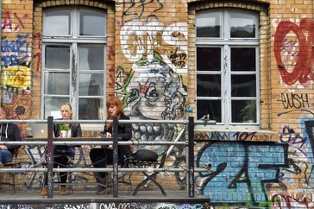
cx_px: 136
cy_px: 107
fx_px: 584
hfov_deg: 30.1
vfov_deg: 20.3
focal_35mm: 67
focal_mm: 58
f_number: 13
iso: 1600
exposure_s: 1/200
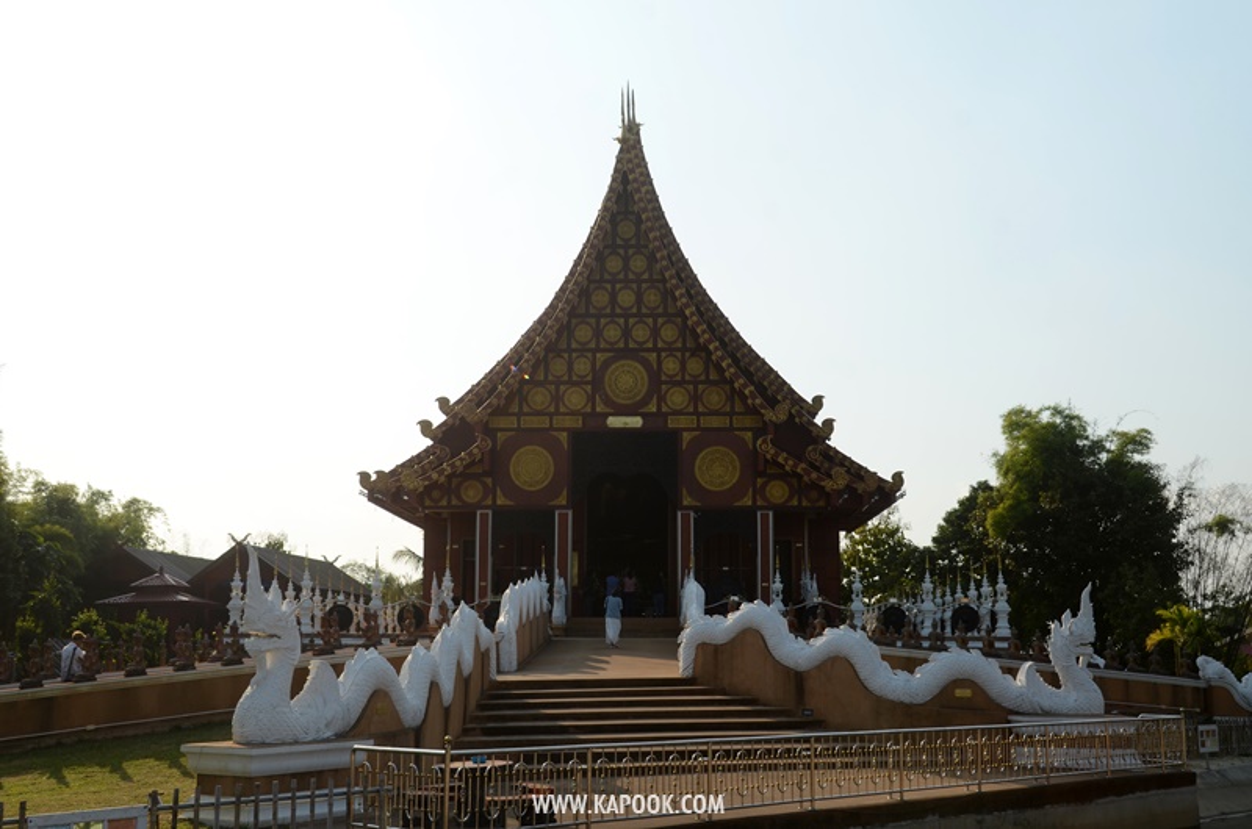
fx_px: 1458
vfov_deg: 31.8
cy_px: 414
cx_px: 626
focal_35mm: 42
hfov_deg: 46.5
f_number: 9
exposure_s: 1/250
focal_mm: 28
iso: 100
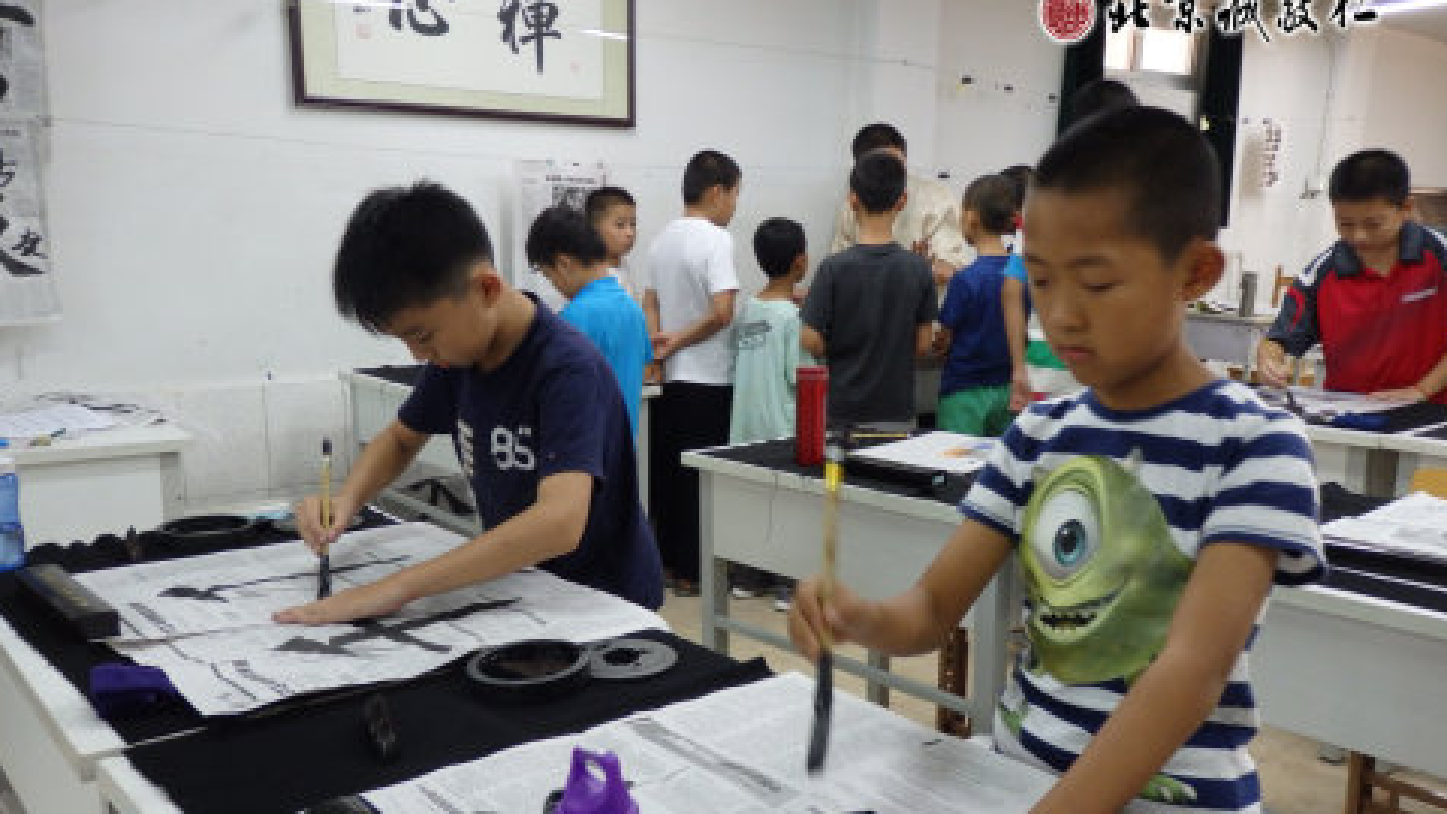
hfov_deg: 64.3
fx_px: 1151
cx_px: 730
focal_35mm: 30
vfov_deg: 38.8
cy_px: 475
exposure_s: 1/50
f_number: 3.2
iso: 320
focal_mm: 5
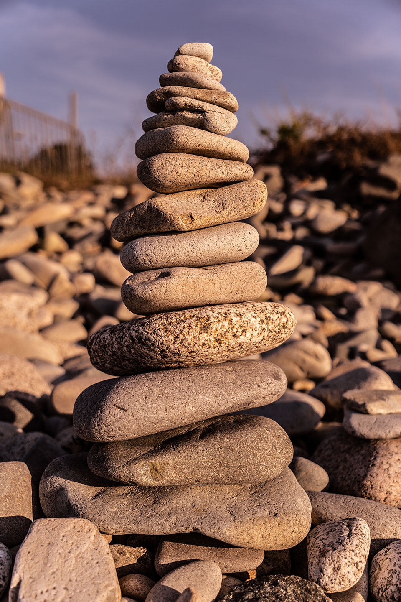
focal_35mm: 41
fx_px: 679
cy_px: 301
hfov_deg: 32.9
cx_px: 200
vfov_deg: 47.8
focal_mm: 27.1
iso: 100
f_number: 2.8
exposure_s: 1/2500
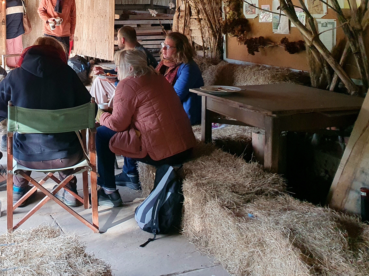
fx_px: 490
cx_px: 52
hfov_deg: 38.9
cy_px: 63
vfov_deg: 30.9
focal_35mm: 46
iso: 100
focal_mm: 4.32
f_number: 2.4
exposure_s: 1/100
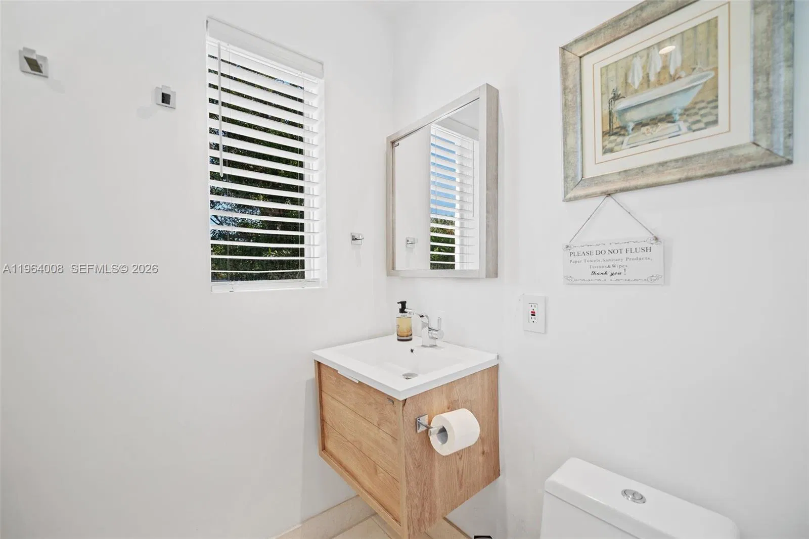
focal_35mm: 14
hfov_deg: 104.2
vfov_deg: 81.2
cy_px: 270
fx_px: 315
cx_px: 404
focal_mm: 14
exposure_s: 1/25
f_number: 2.8
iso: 100
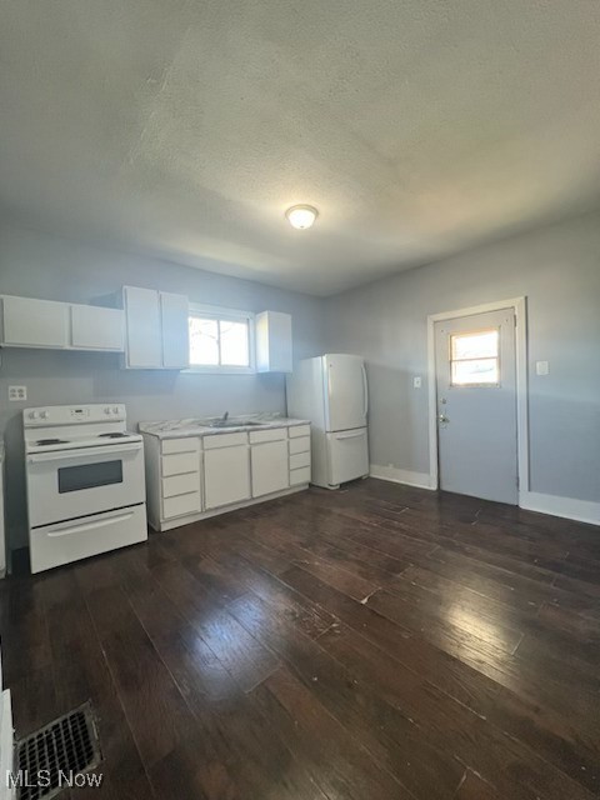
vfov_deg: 106.2
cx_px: 300
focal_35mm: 13
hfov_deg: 89.9
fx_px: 300
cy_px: 400
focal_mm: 1.57
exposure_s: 1/60
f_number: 1.8
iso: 250
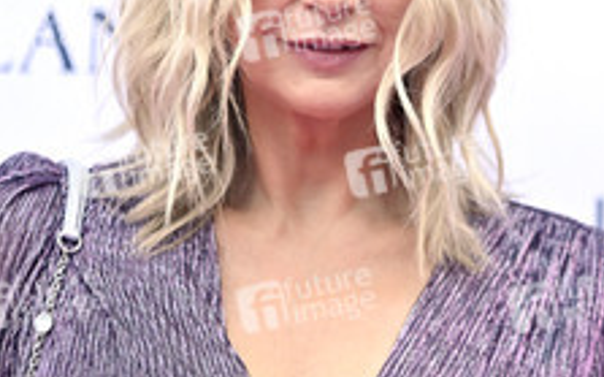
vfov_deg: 6.7
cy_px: 98
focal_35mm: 196
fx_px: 3224
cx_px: 343
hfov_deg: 10.7
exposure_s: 1/1000
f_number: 2.8
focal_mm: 95
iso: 1000
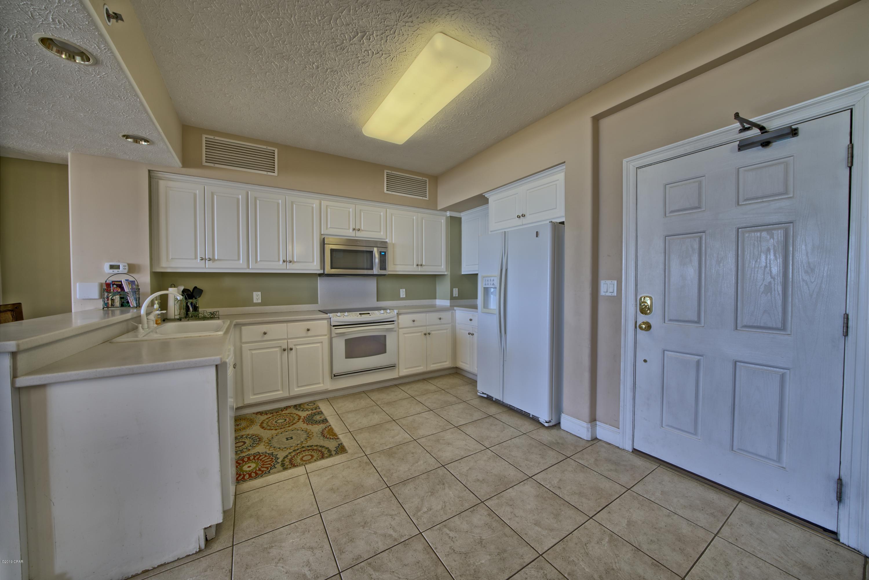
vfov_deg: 90.0
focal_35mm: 12
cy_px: 290
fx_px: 290
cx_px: 434
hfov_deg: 112.6
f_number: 16
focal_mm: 12
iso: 200
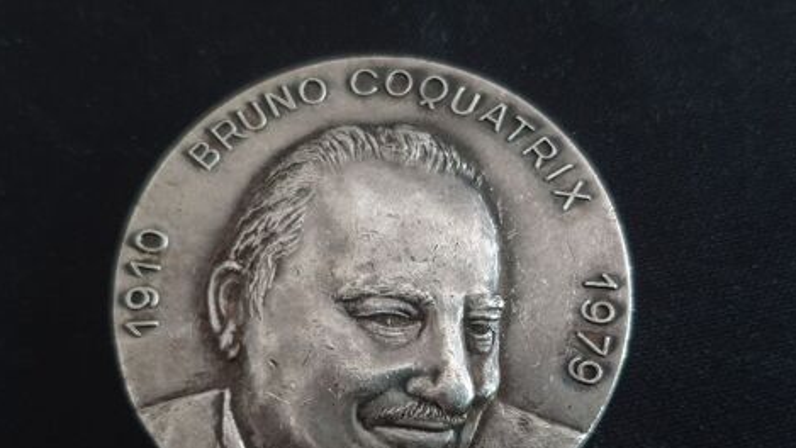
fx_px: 612
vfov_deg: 39.7
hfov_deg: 66.1
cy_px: 304
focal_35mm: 29
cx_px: 399
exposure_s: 1/13
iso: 250
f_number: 1.5
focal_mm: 4.3
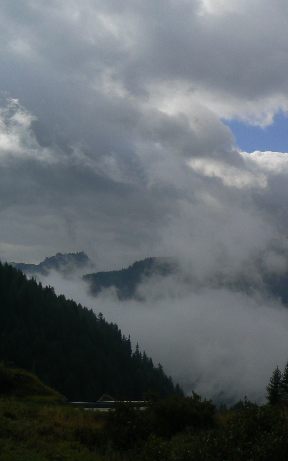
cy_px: 231
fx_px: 641
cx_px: 303
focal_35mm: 51
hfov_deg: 24.0
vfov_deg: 39.6
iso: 80
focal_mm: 6
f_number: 8
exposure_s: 1/640
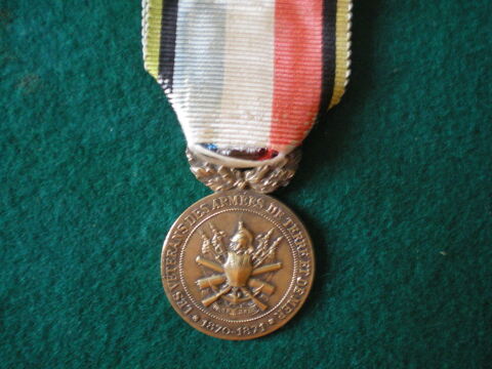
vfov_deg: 37.7
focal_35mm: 38
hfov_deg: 49.0
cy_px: 184
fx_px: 540
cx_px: 246
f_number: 3.1
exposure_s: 1/10
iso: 400
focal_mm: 6.3
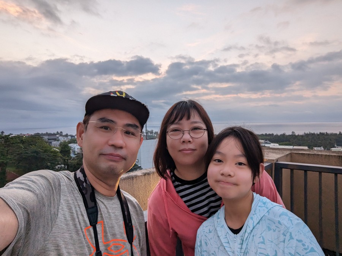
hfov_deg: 79.0
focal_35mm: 21
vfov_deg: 63.4
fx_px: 207
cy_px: 128
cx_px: 171
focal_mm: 2.74
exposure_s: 1/49
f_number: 2.2
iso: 80
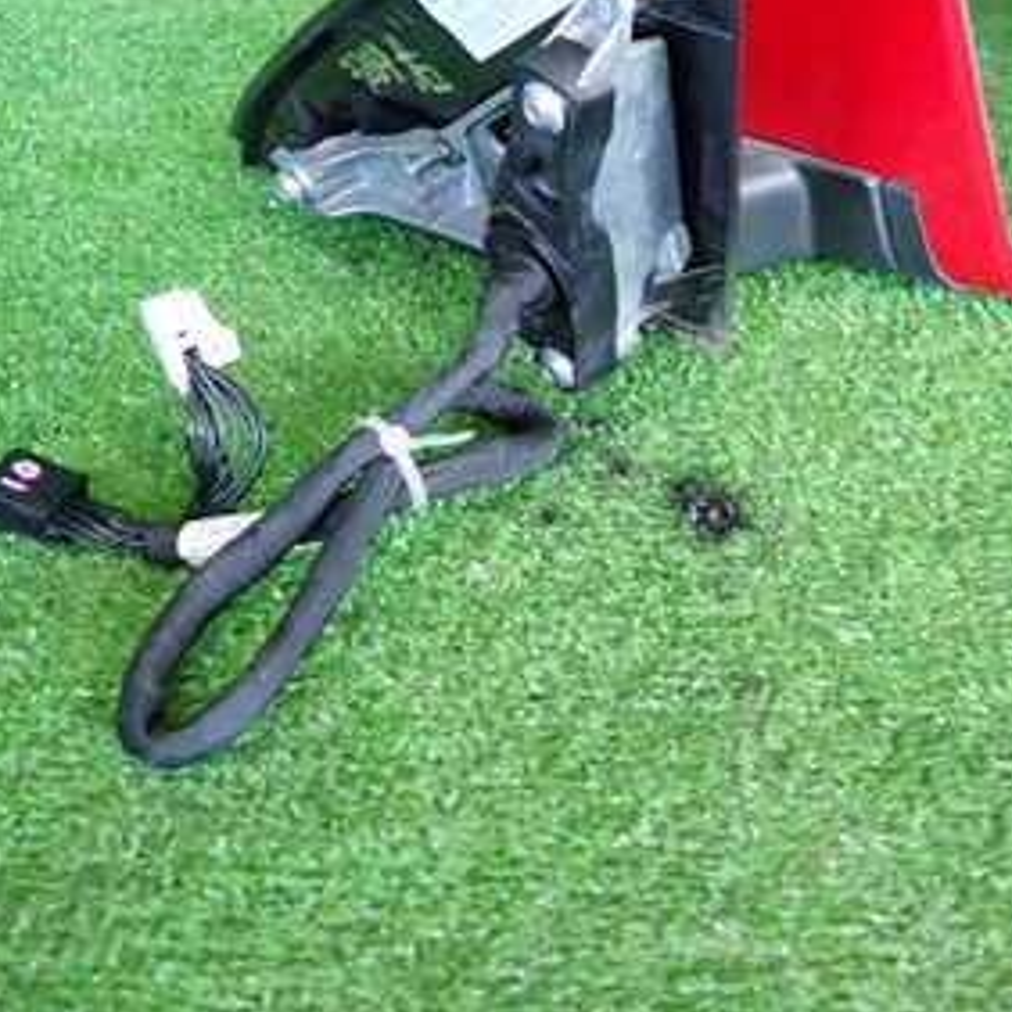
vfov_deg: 35.0
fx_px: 1555
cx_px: 825
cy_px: 219
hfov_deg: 34.8
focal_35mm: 47
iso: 200
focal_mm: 4.5
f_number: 2
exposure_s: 1/40
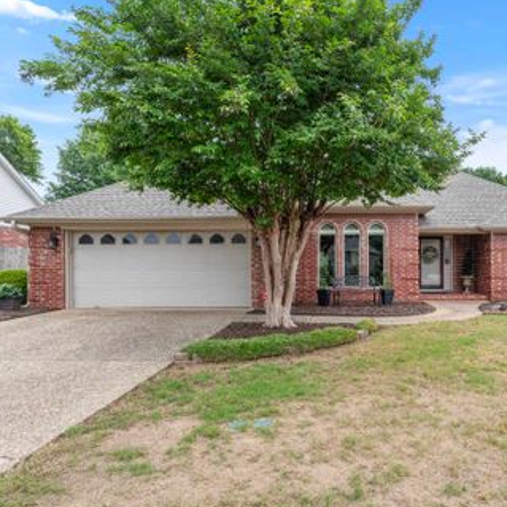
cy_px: 258
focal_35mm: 25
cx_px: 346
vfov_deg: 63.7
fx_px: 408
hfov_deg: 61.9
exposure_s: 1/60
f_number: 9
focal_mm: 12.3
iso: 200
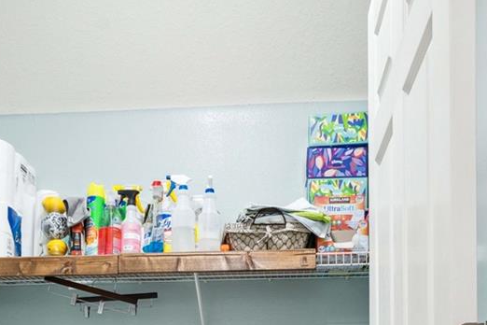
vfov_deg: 24.1
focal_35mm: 49
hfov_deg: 40.3
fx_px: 663
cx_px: 210
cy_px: 422
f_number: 8
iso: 250
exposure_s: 1/6
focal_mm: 16
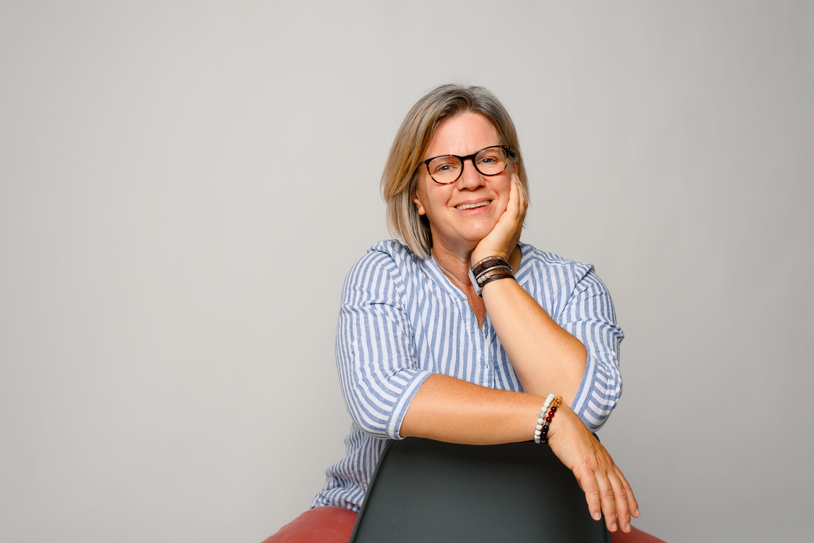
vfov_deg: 27.0
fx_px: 1131
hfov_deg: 39.6
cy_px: 272
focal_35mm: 50
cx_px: 407
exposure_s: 1/200
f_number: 5.6
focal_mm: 50
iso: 200
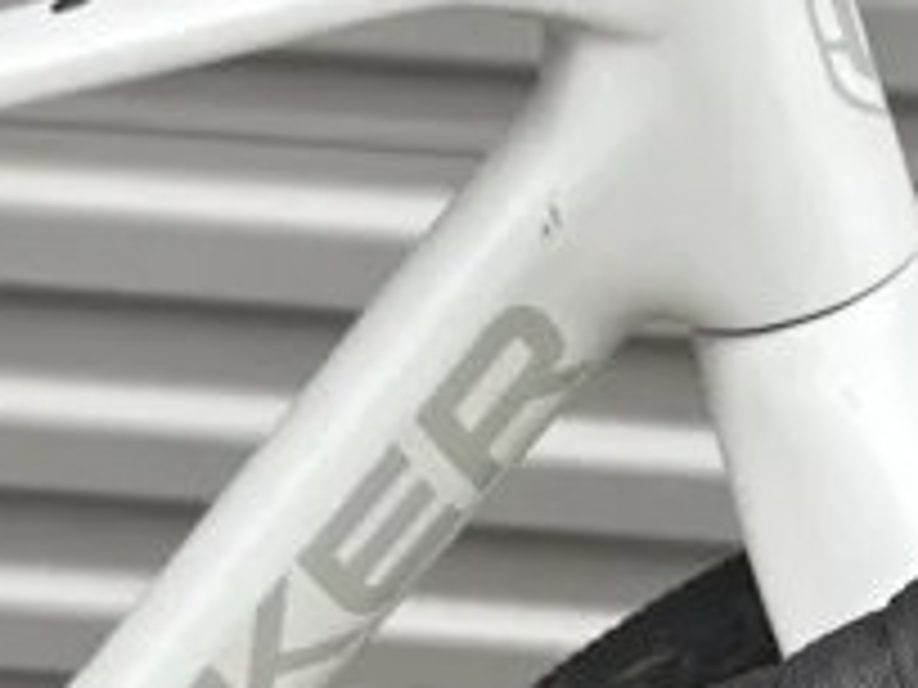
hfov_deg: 18.9
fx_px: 2705
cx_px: 832
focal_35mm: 102
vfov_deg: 14.2
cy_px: 737
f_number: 1.6
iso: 32
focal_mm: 5.96
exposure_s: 1/123
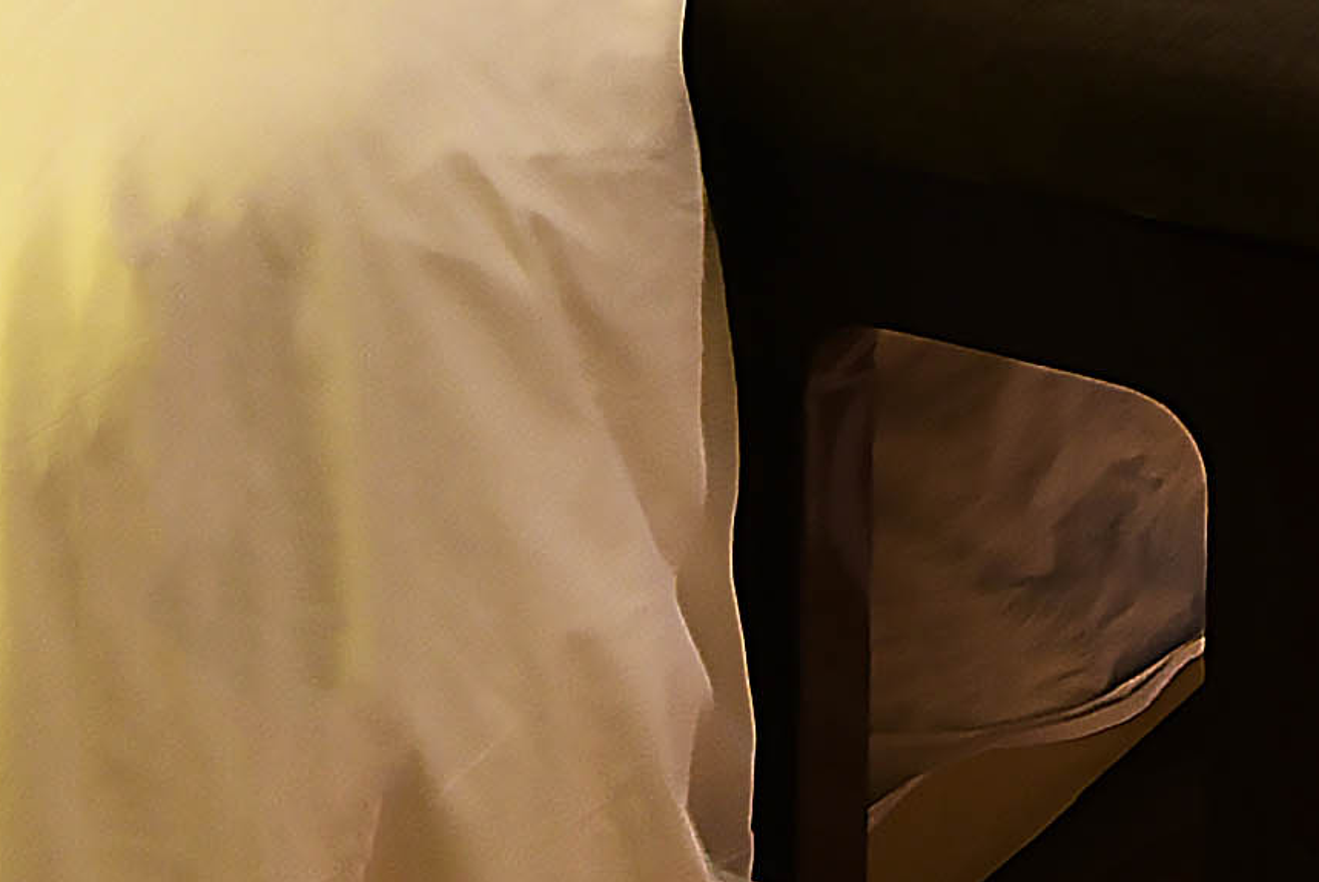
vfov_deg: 10.9
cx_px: 1635
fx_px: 4106
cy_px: -1045
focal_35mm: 112
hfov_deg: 17.3
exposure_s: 4
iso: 200
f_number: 20
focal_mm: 16
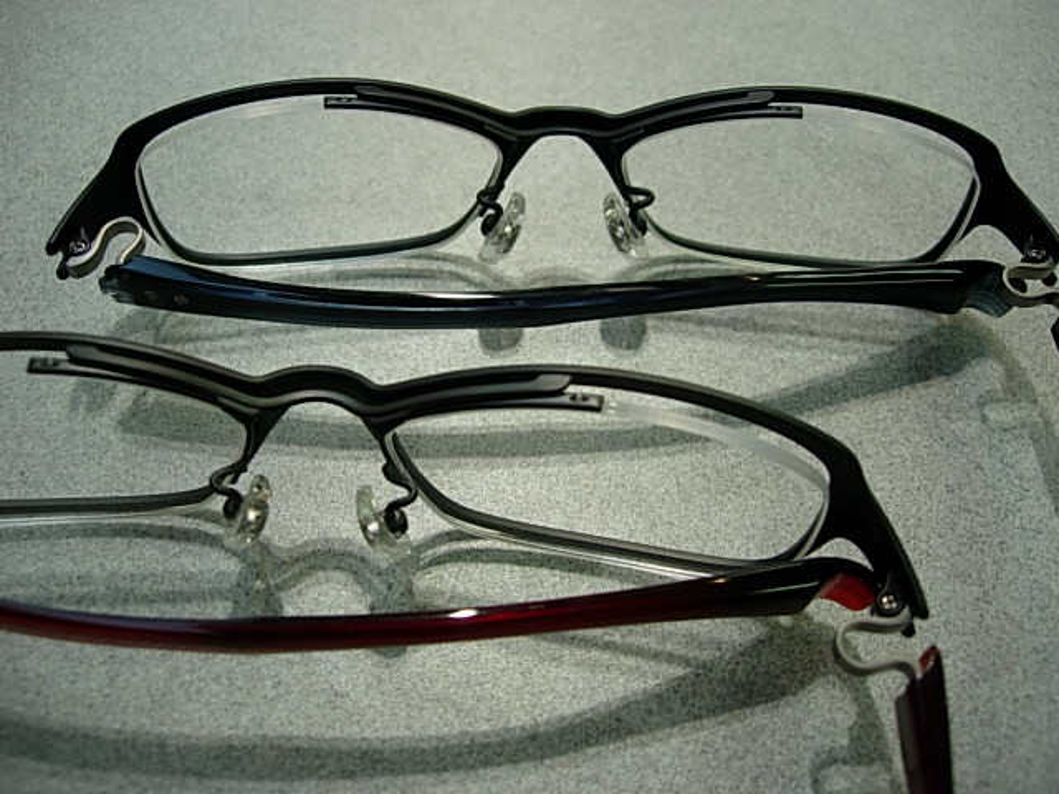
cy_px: 397
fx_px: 1163
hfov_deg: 49.0
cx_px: 530
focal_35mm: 38
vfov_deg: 37.7
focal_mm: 7.8
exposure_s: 1/36.9
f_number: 2.8
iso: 64
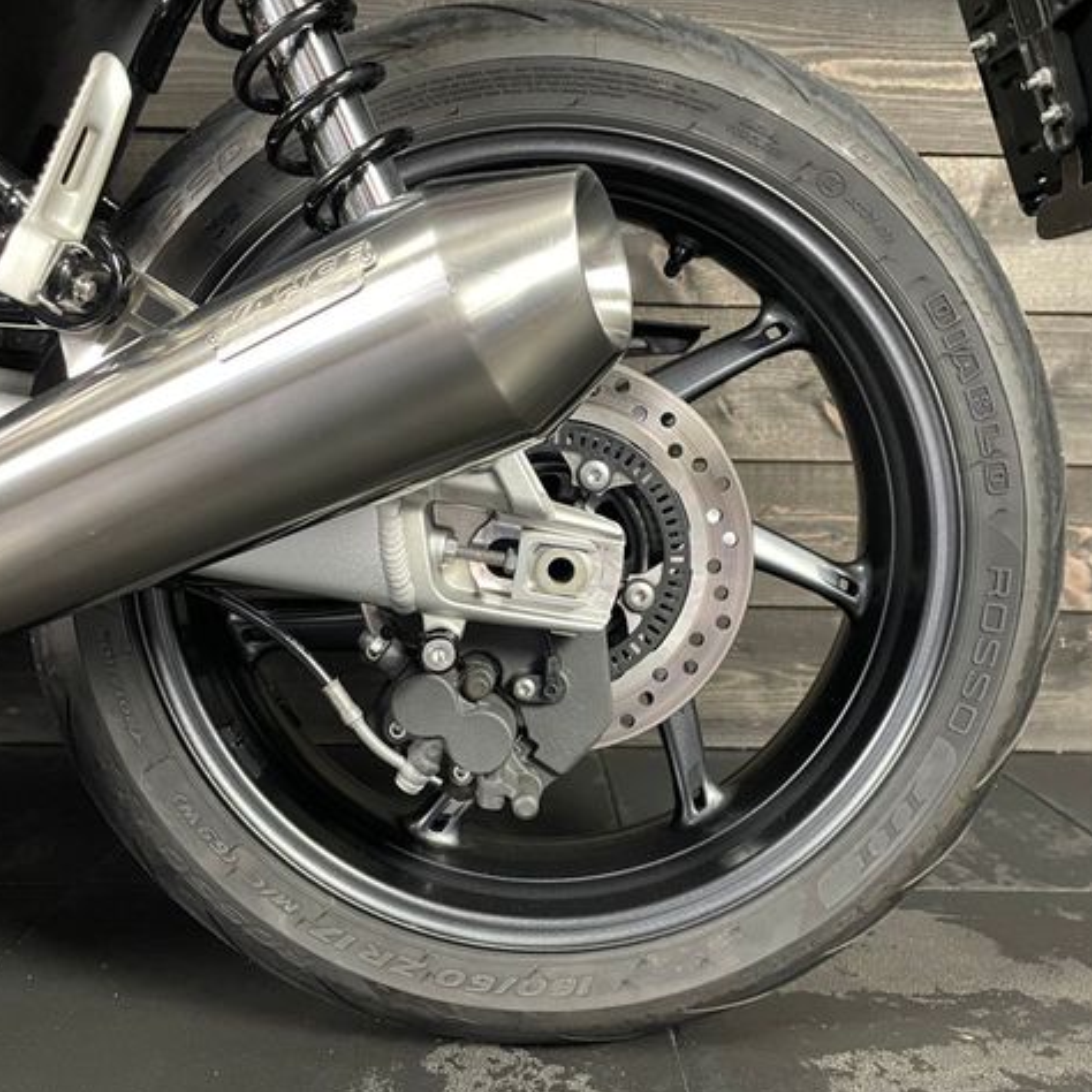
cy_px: 551
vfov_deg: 52.5
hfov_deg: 52.5
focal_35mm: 31
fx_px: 1106
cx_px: 537
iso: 320
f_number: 1.6
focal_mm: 4.2
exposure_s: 1/33
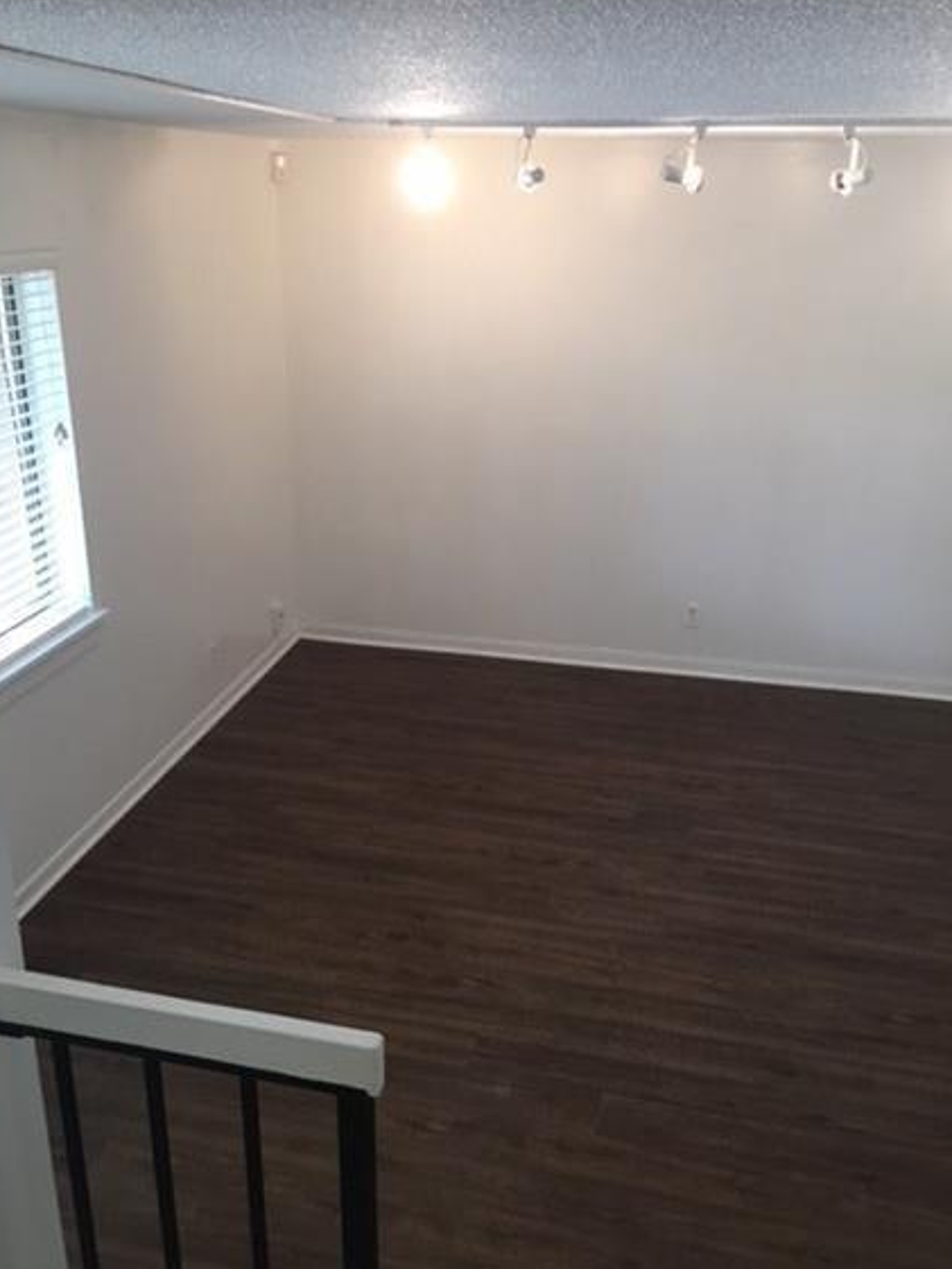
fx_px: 1136
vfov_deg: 58.3
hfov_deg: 45.4
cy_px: 656
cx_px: 448
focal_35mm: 31
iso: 100
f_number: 2.2
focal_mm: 4.15
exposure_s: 1/30
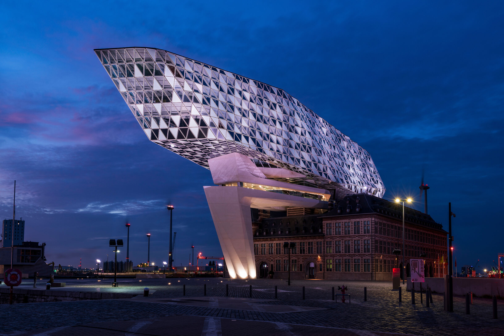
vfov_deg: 41.1
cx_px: 252
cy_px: 168
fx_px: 448
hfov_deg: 58.7
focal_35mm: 32
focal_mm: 32
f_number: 11
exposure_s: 8
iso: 100
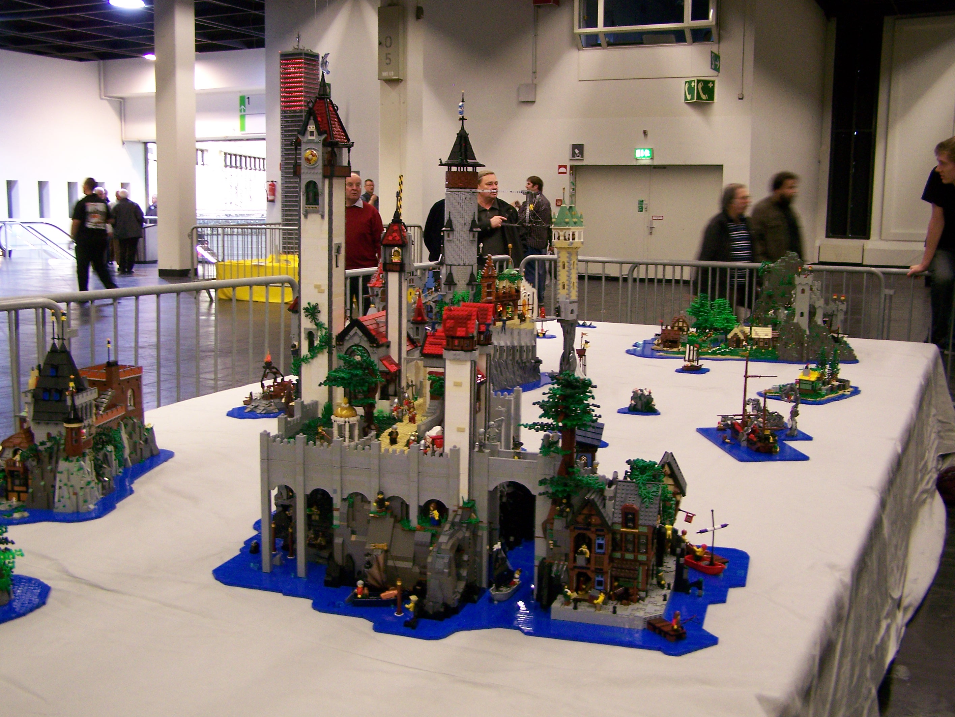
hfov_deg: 48.9
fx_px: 1049
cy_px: 358
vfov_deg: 37.8
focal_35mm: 38
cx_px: 478
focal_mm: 6.3
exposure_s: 1/15
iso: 160
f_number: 2.8
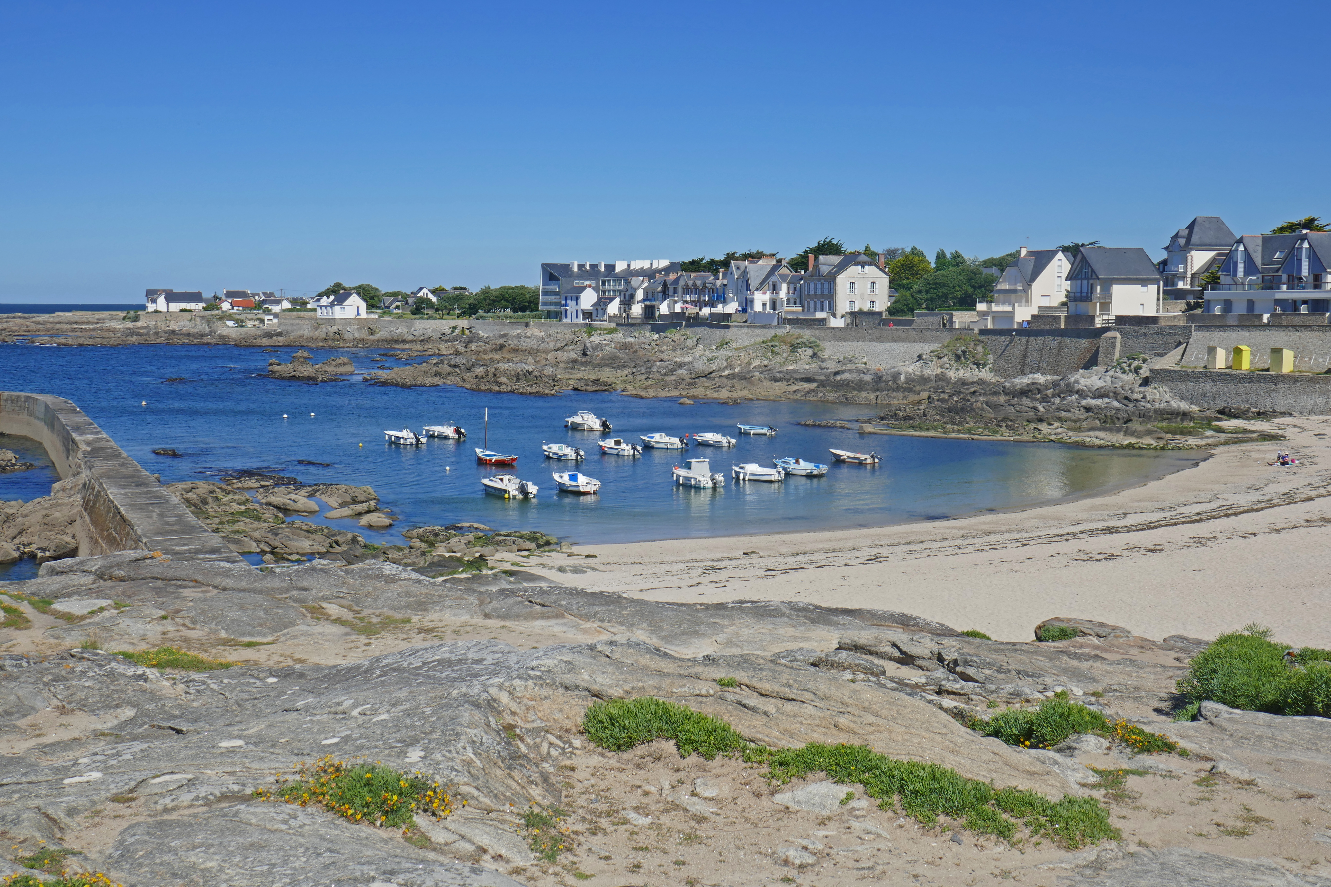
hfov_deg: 50.7
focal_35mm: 38
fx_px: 1405
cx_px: 666
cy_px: 444
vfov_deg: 35.1
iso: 125
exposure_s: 1/1000
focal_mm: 13.8
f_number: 5.6
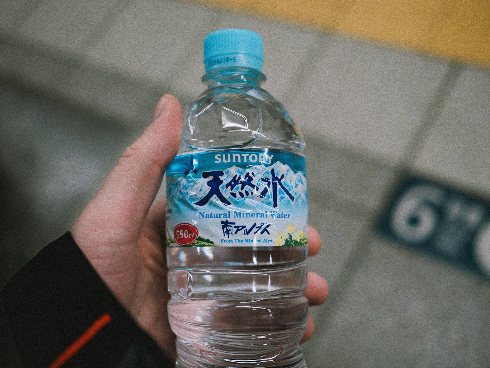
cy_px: 184
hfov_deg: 46.8
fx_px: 567
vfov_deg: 36.0
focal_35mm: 40
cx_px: 245
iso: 100
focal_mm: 20
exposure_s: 1/80
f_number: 2
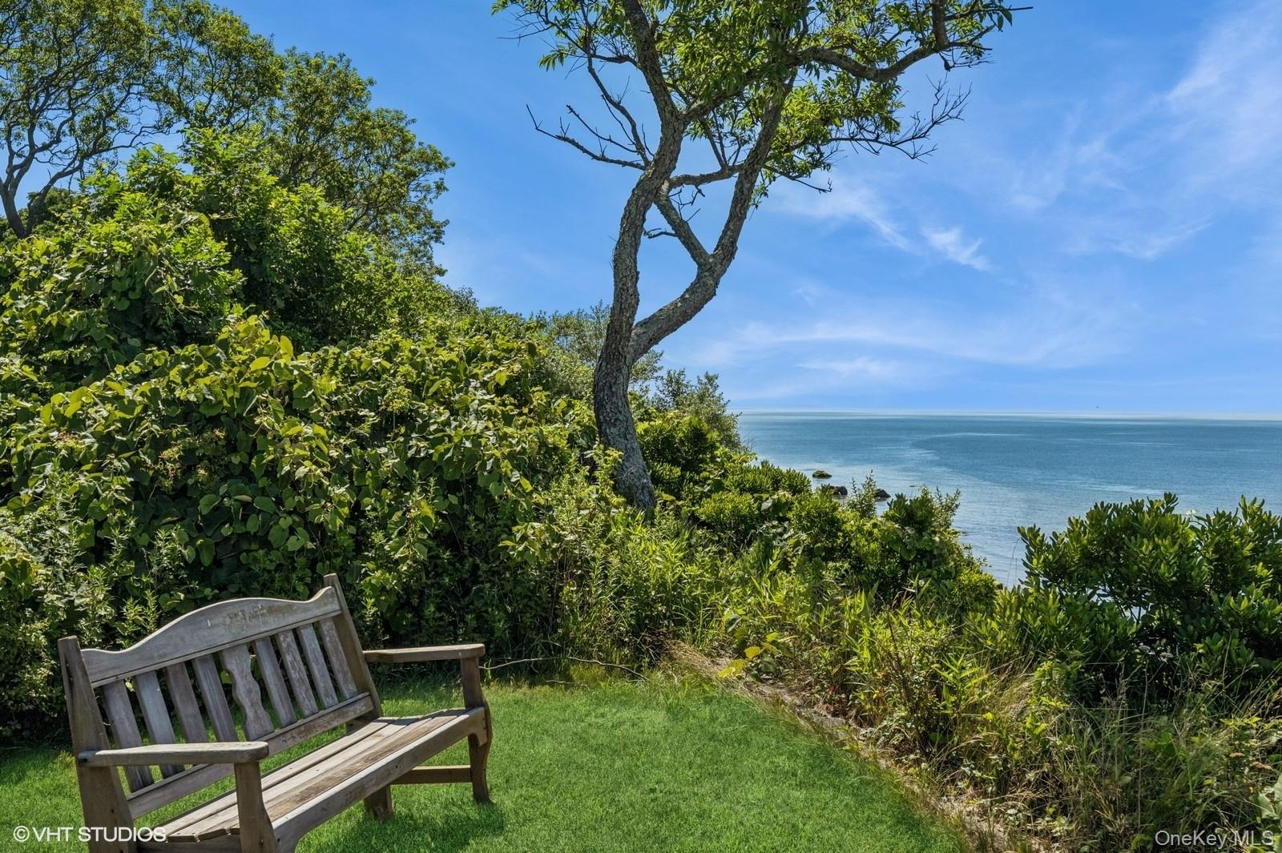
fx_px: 1281
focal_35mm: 36
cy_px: 426
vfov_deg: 36.8
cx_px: 641
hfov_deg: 53.2
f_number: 8
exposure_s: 1/1000
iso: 100
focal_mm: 24
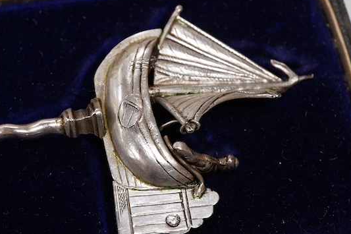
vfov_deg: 17.9
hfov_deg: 26.5
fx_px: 741
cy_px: 136
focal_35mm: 76
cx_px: 119
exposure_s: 1/125
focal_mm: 30
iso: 1250
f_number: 11
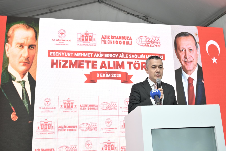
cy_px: 76
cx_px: 113
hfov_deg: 63.7
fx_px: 182
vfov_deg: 45.0
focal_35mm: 29
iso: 500
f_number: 5
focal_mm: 29
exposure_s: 1/200
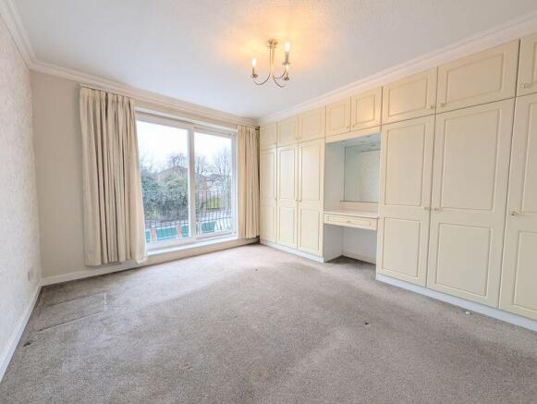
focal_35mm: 12
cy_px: 202
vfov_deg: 94.6
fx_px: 186
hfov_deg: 110.5
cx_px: 268
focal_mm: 2.02
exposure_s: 1/212
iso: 51
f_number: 1.7
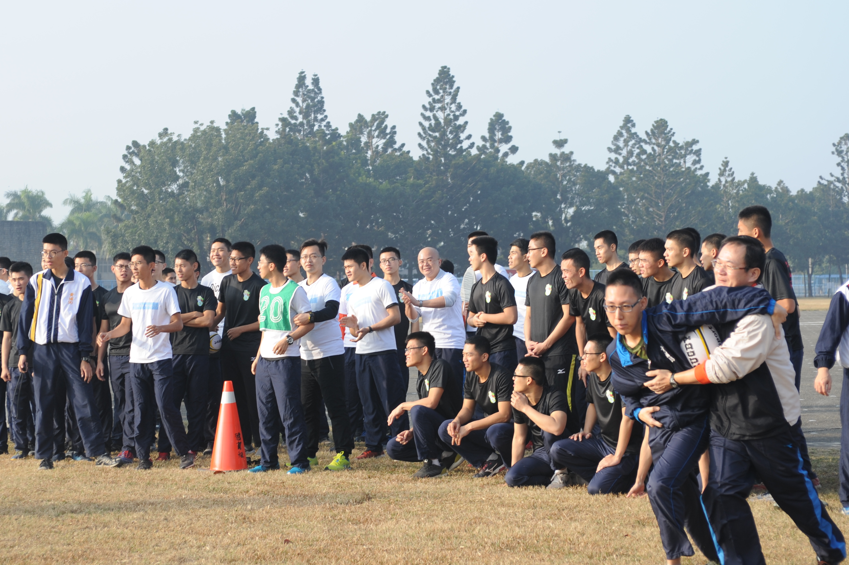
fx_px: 2050
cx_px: 384
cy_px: 224
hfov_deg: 23.4
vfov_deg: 15.7
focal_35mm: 87
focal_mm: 66
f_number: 7.1
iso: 200
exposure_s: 1/250
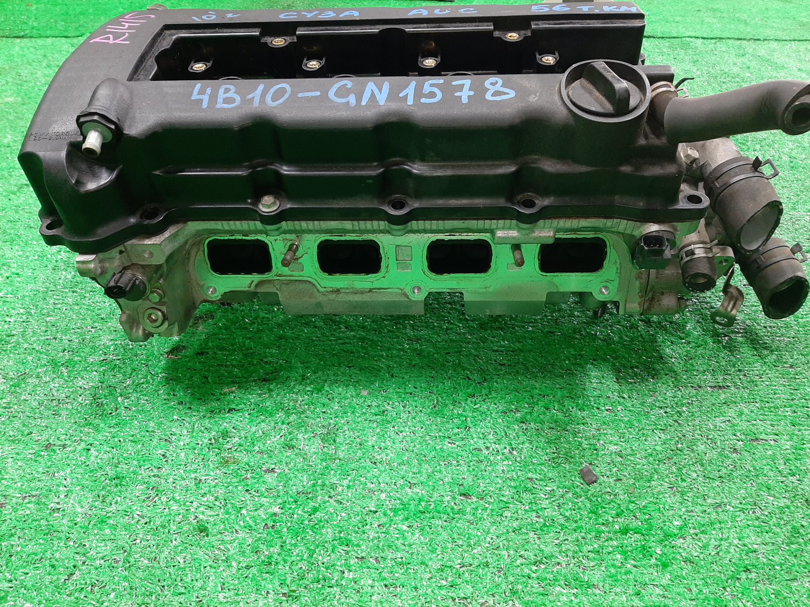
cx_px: 405
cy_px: 304
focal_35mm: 26
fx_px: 608
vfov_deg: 53.1
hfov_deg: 67.3
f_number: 1.7
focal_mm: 3.93
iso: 208
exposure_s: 1/50
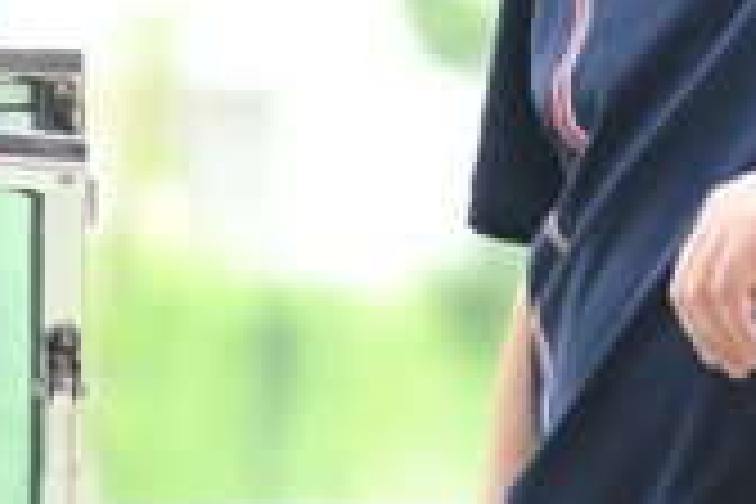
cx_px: 1305
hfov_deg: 5.2
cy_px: 162
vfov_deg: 3.5
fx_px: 8168
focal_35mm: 389
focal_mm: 85
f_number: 2
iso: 100
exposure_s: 1/200
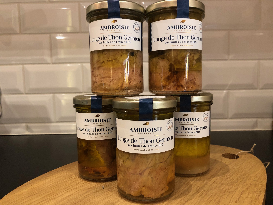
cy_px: 102
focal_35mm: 28
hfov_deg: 63.4
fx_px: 221
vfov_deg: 49.7
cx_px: 136
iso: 80
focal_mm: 3.99
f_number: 1.8
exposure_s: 1/16
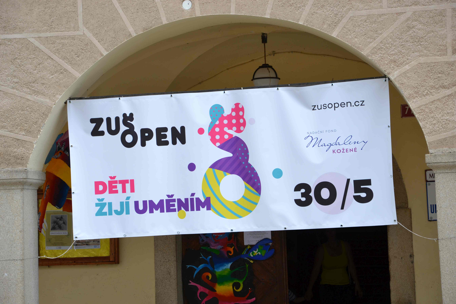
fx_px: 1520
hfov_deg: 17.1
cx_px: 228
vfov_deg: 11.4
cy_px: 152
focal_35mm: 120
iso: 100
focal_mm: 80
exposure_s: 1/250
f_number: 8
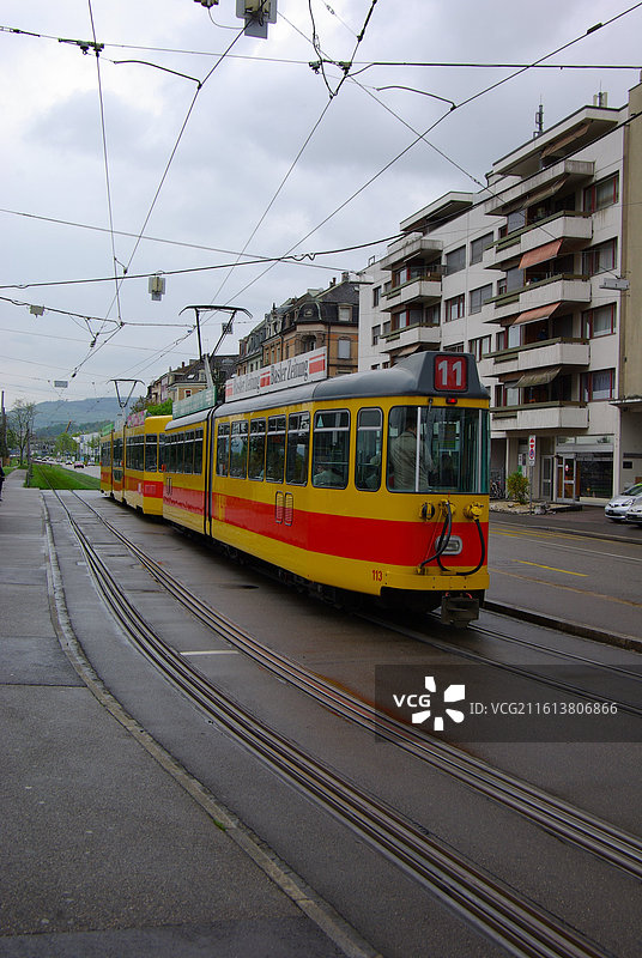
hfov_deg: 34.3
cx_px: 321
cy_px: 479
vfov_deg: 49.5
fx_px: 1040
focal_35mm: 39
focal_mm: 26
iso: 100
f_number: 8
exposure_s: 1/125
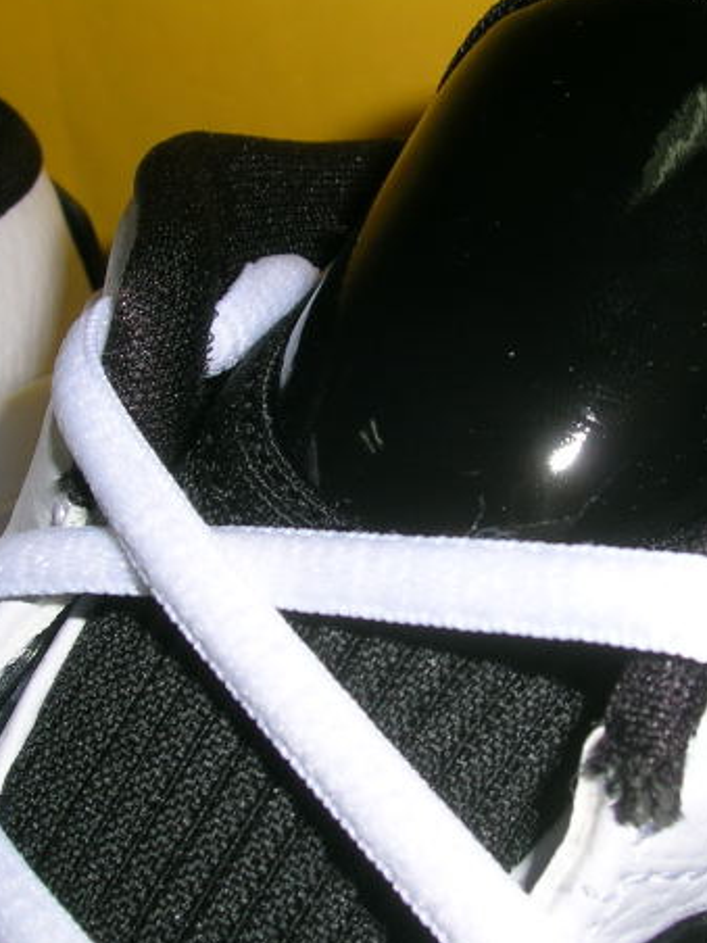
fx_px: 2042
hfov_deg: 19.6
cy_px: 488
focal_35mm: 75
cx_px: 386
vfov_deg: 26.0
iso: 50
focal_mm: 8
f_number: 5.5
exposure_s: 1/60.1
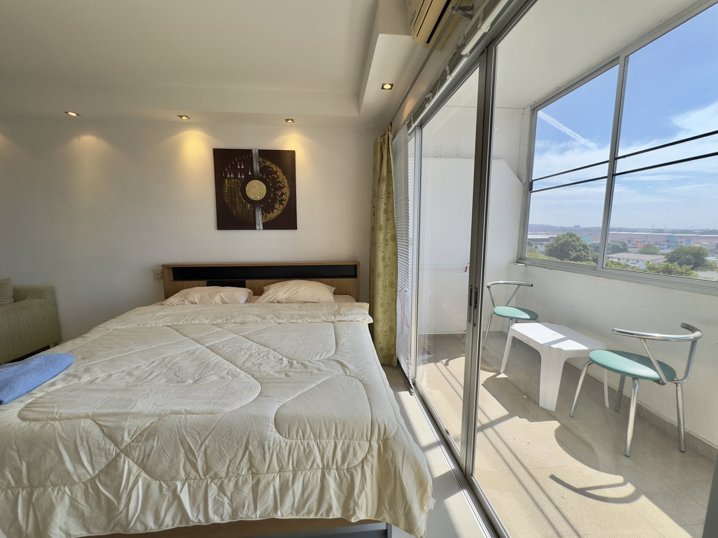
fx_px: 290
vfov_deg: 85.7
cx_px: 359
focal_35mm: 14
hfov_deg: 102.1
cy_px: 269
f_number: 2.2
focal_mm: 2.22
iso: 40
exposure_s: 1/341
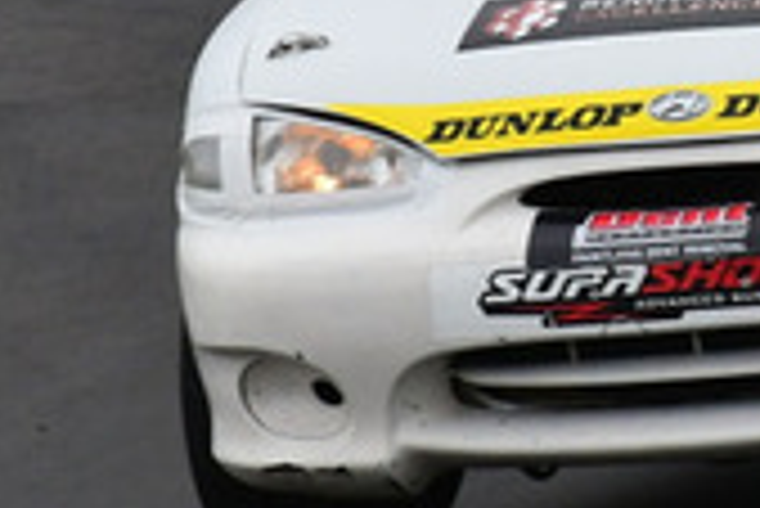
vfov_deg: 0.4
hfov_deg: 0.6
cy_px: -373
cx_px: 751
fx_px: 75134
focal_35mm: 3556
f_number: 10
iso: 1000
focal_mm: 500
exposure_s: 1/640
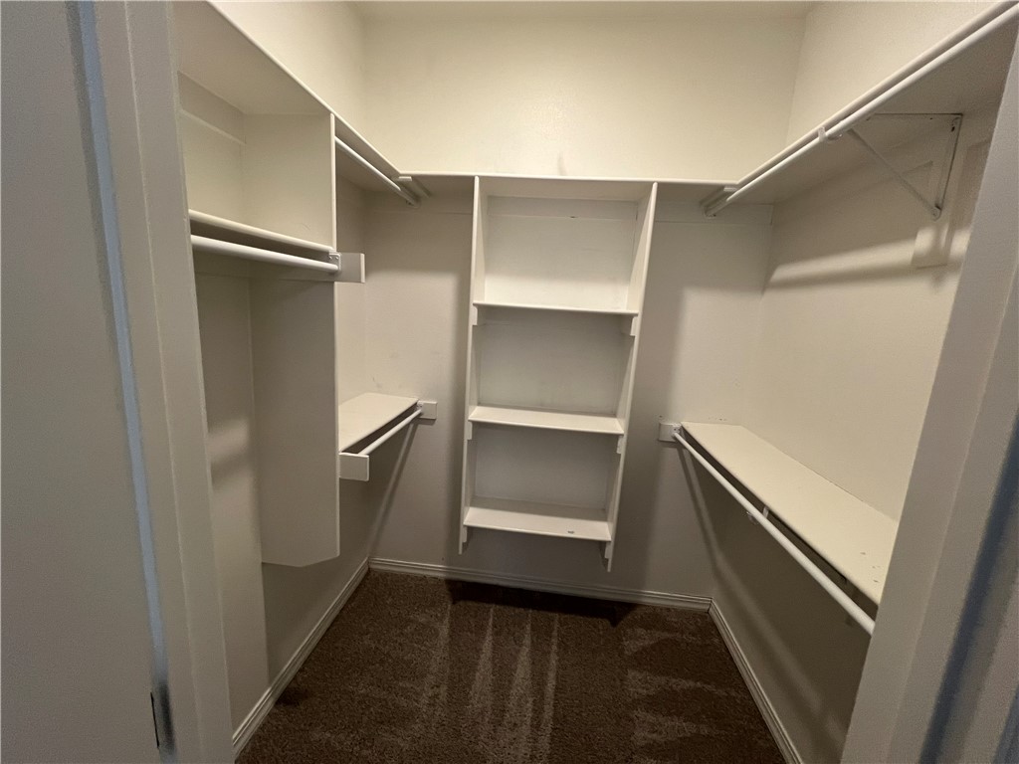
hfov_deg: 106.2
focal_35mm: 13
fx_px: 383
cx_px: 510
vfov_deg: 89.9
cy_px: 382
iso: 200
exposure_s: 1/60
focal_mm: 1.57
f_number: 1.8
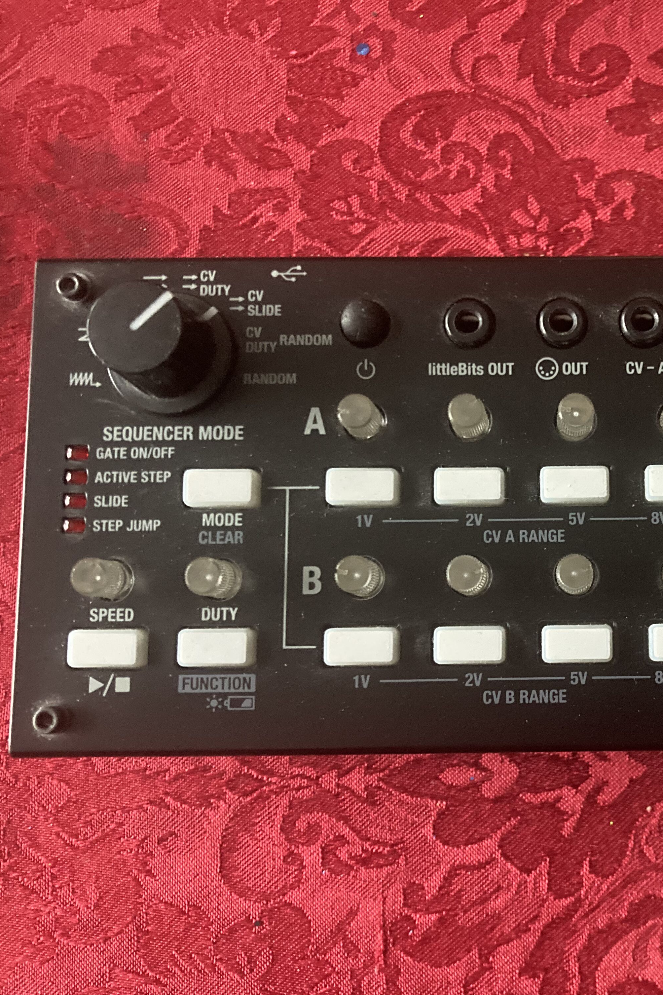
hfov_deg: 32.6
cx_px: 590
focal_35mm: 39
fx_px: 1077
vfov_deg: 49.6
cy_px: 499
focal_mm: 3.99
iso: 640
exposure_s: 1/26
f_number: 1.8
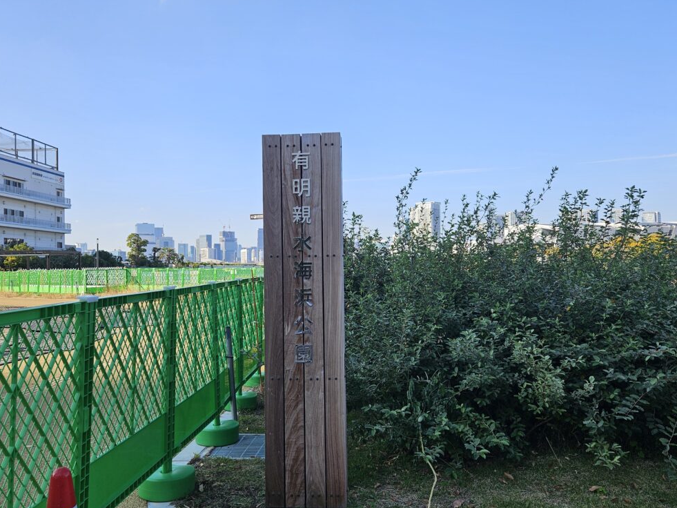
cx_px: 338
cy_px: 259
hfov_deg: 60.0
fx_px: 587
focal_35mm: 30
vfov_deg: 46.8
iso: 25
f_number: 1.8
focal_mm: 5.4
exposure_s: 1/1064
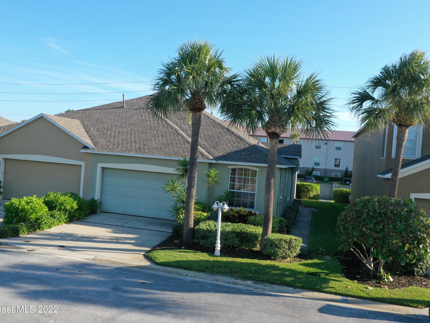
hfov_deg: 58.3
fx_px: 385
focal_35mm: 31
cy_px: 159
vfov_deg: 45.4
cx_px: 207
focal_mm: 10.26
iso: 200
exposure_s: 1/200
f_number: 8
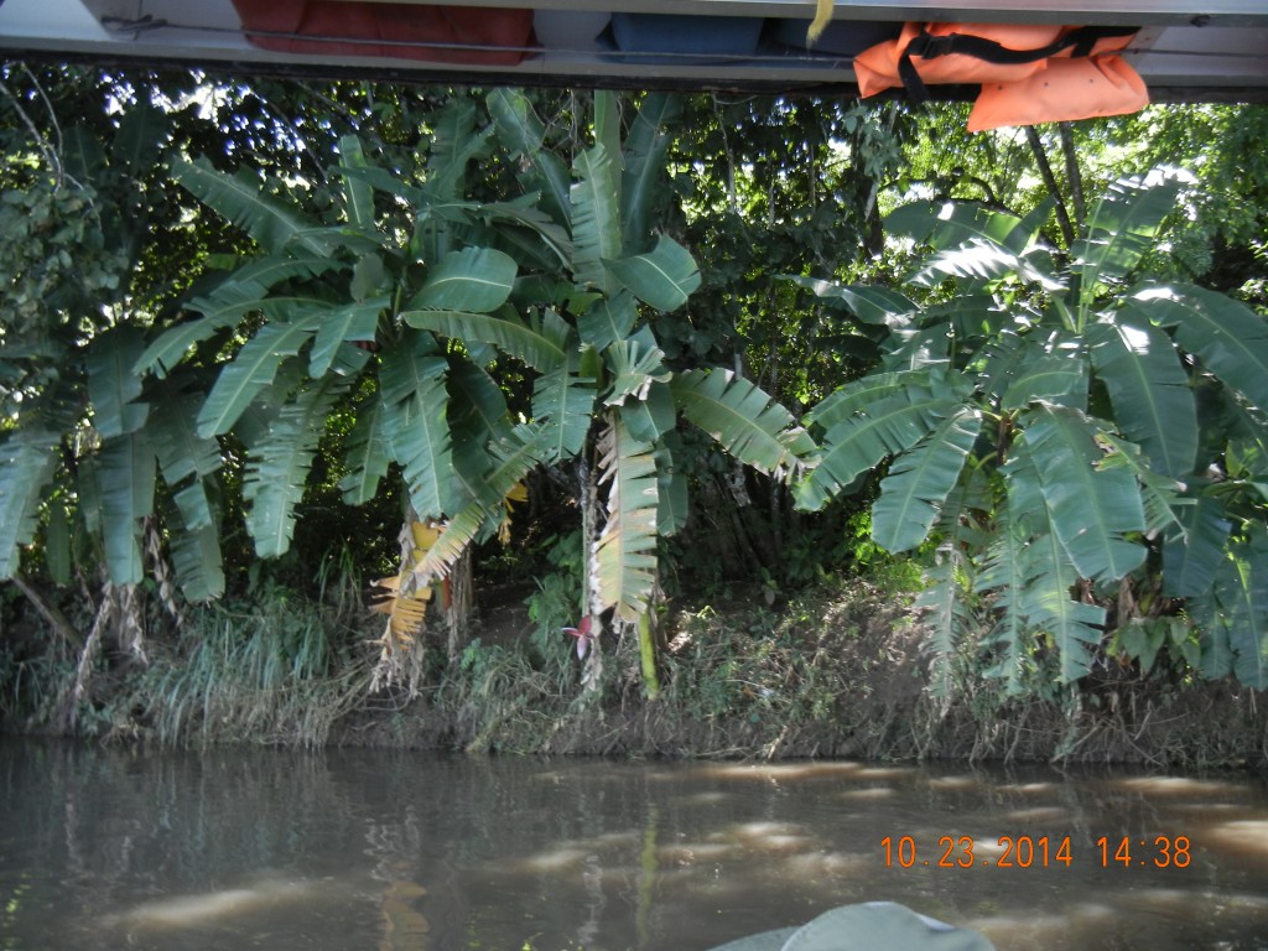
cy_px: 476
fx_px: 1099
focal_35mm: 30
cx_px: 634
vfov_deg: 46.8
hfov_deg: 60.0
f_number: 3.5
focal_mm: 5.4
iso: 160
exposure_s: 1/55
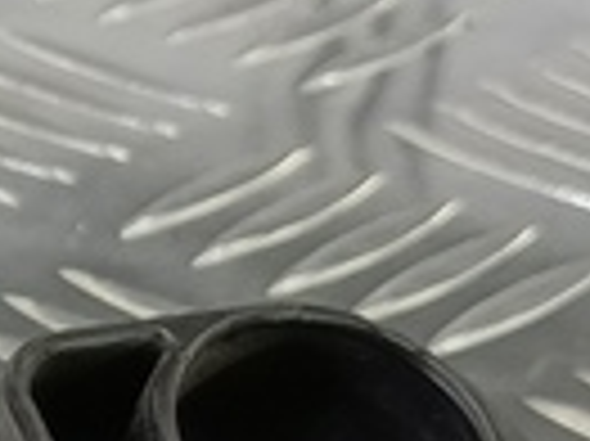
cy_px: 914
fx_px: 3065
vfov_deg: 7.8
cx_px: -986
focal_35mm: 180
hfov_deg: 9.4
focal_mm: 4.11
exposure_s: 1/50
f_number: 1.6
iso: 140
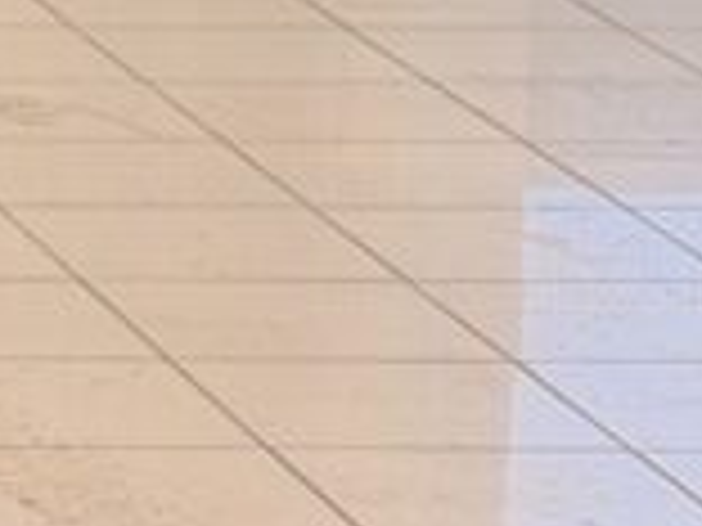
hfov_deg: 5.8
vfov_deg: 4.7
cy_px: -189
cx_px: -1494
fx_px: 6388
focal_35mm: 315
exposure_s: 1/50
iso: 80
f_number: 1.78
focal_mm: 6.76
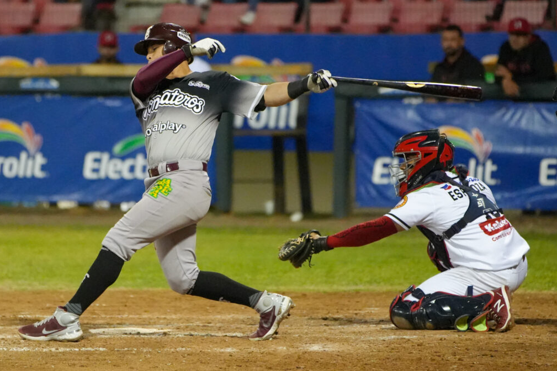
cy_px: 186
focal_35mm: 203
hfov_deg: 10.1
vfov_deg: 6.8
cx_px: 277
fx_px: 3141
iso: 10000
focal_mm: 200
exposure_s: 1/1600
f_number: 2.8
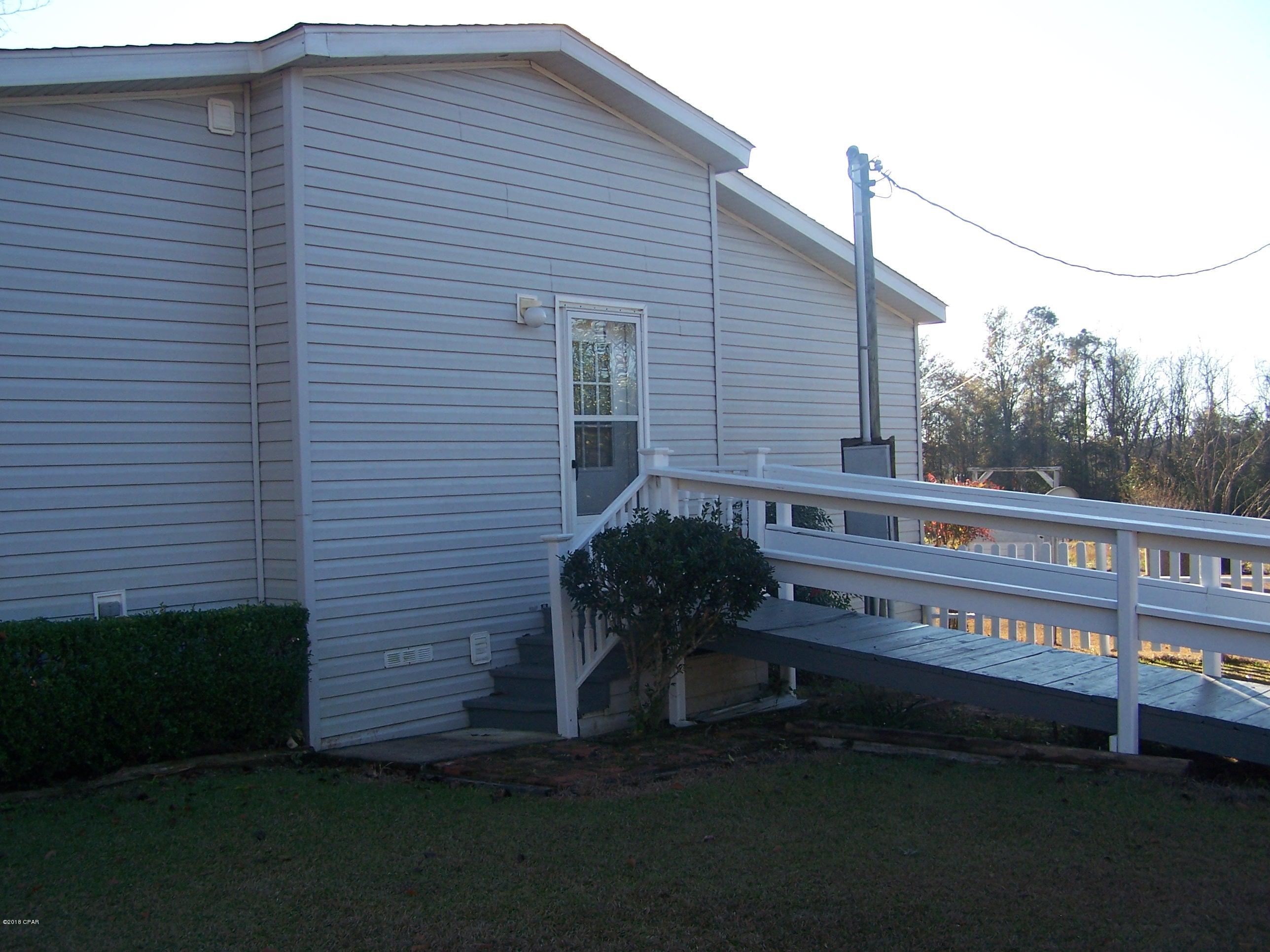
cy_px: 476
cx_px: 635
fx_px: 1394
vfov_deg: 37.7
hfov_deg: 49.0
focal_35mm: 38
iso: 80
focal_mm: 6.3
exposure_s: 1/400
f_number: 2.8
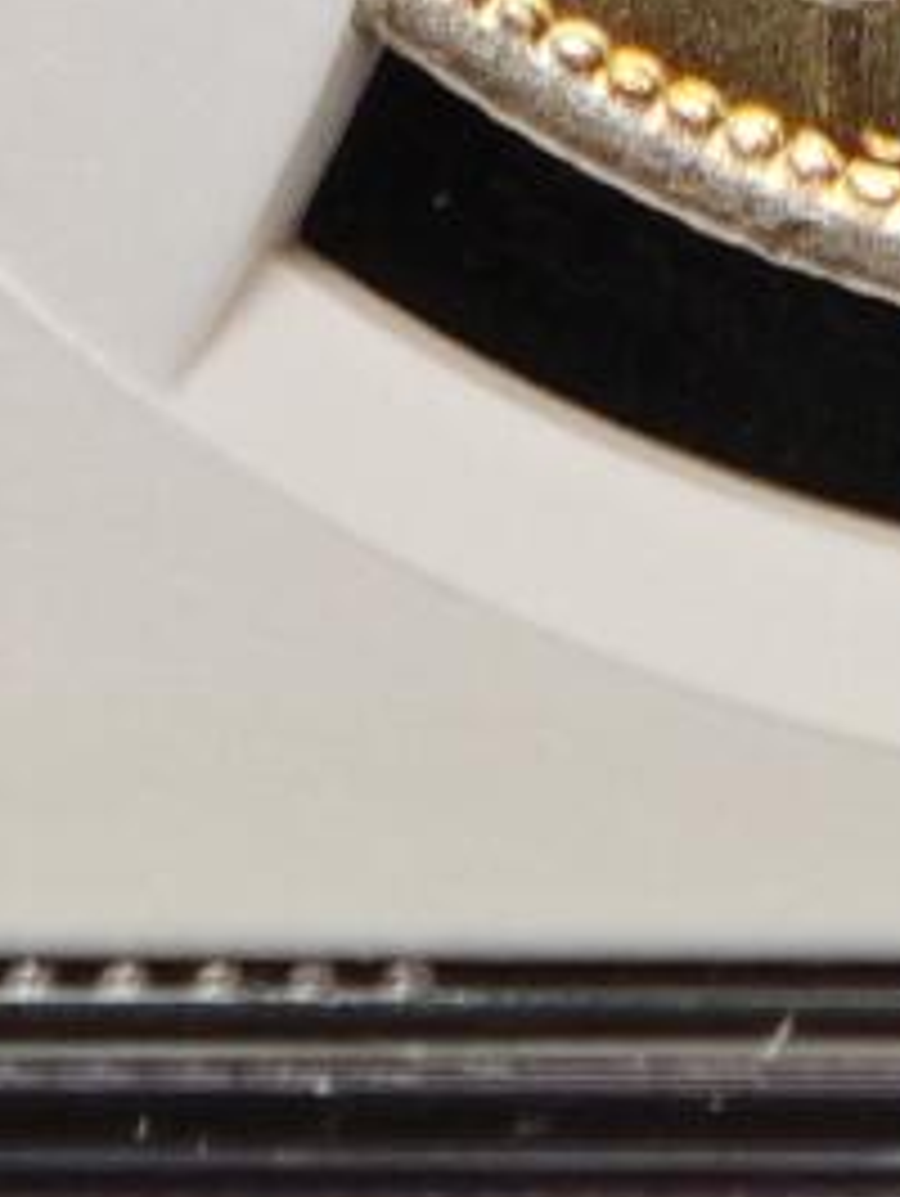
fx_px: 14052
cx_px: 1269
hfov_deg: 3.7
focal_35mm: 406
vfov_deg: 4.7
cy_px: -2457
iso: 500
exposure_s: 1/102
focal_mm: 9
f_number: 2
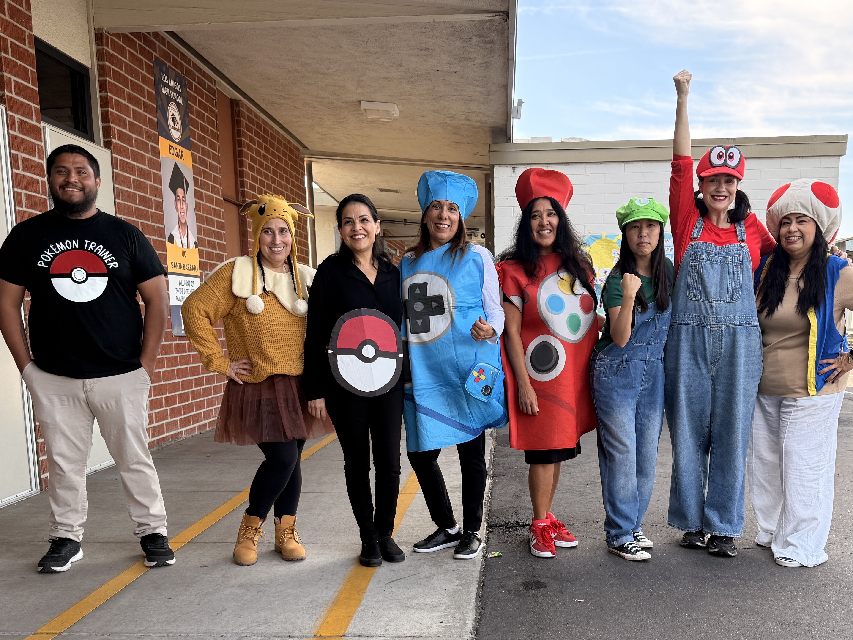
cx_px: 426
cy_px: 320
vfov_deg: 56.8
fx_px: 591
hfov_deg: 71.6
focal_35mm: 24
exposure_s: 1/868
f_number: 1.78
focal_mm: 6.76
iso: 100
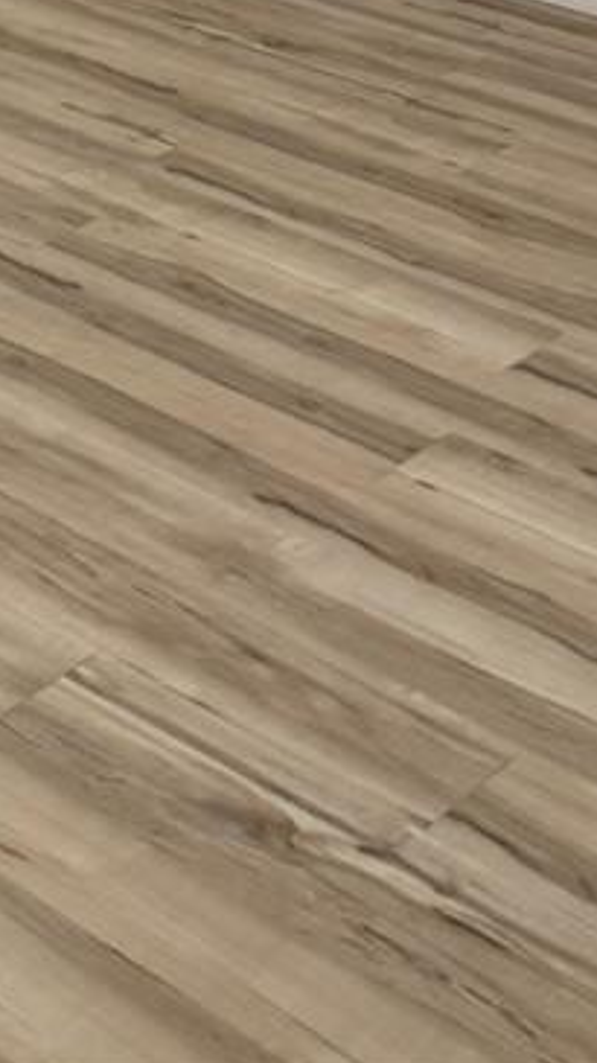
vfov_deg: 20.1
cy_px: -670
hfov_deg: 12.5
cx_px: -562
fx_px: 2423
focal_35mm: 86
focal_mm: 6.76
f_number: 1.78
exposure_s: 1/60
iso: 160
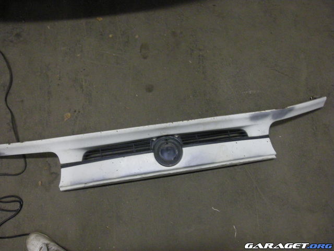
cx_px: 167
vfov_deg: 40.7
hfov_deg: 52.6
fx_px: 338
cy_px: 126
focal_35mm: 35
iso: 400
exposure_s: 1/43.4
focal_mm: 5.7
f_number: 2.8
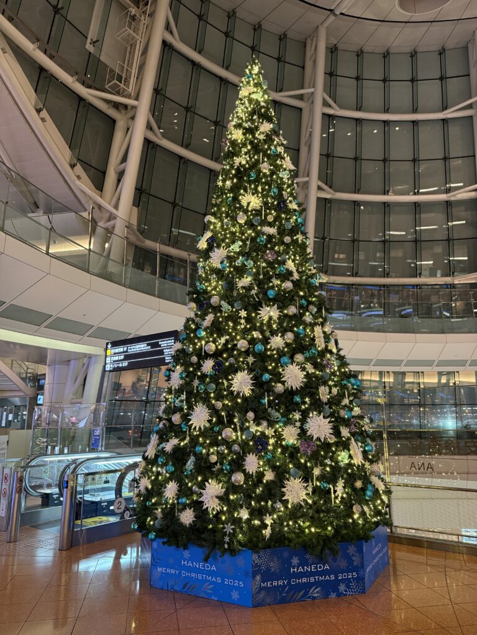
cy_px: 318
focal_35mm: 24
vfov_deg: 71.6
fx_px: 441
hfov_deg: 56.8
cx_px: 238
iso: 500
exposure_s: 1/50
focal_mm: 6.76
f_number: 1.78
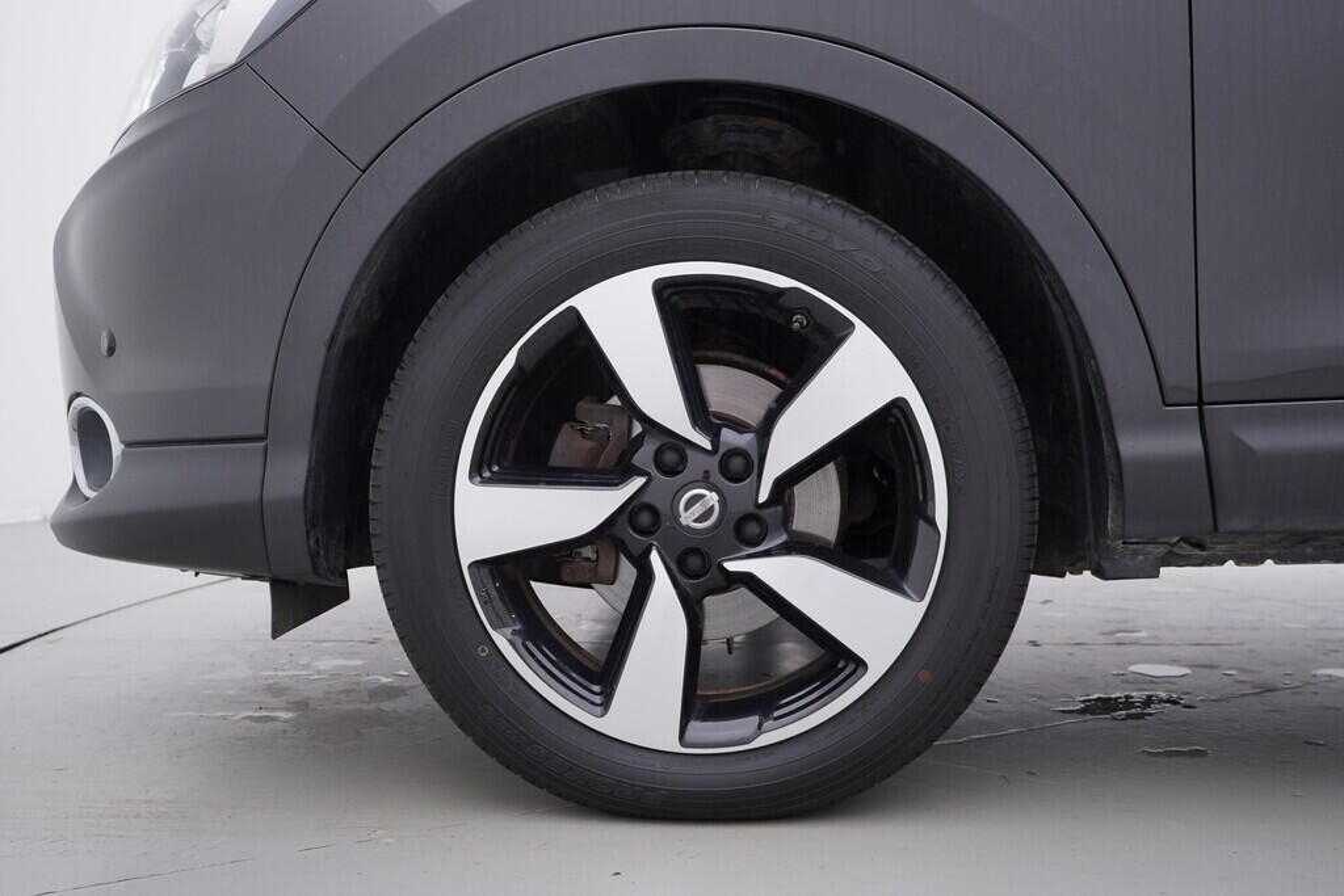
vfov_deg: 36.9
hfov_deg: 53.1
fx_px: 1344
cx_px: 672
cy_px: 448
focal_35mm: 36
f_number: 4
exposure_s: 1/60
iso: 125
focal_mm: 24
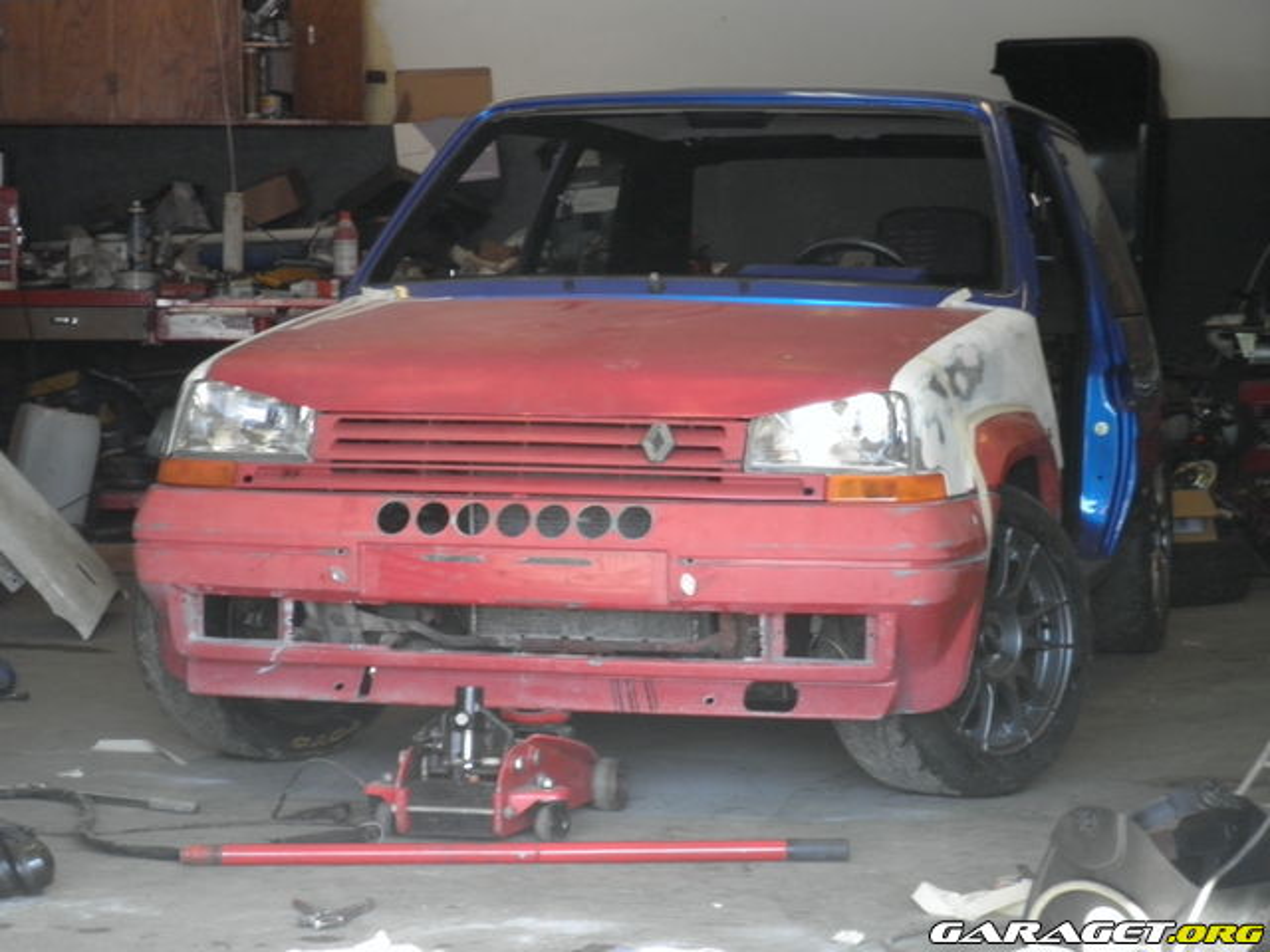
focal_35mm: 90
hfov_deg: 21.8
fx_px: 3302
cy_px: 476
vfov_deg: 16.4
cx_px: 635
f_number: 5.4
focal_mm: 16
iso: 160
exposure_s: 1/30
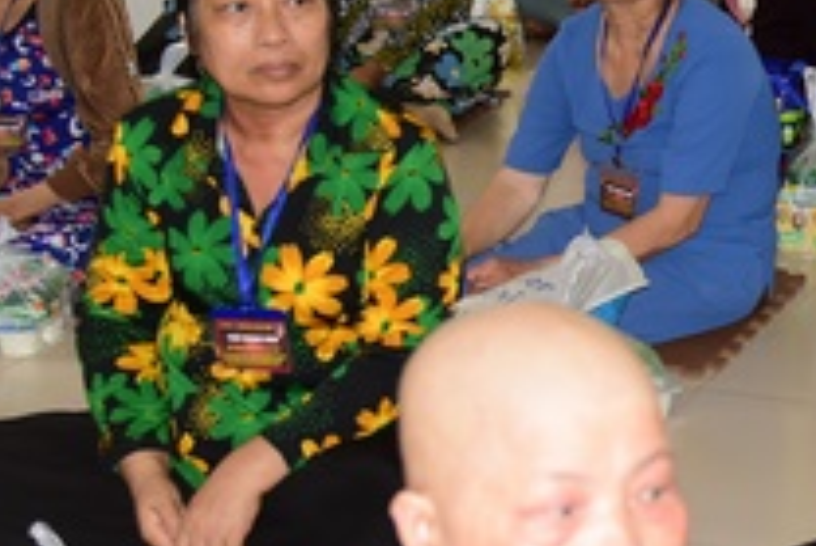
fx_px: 2268
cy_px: 267
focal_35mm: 100
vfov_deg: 13.7
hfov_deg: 19.3
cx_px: 957
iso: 320
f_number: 4
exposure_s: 1/60
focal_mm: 32
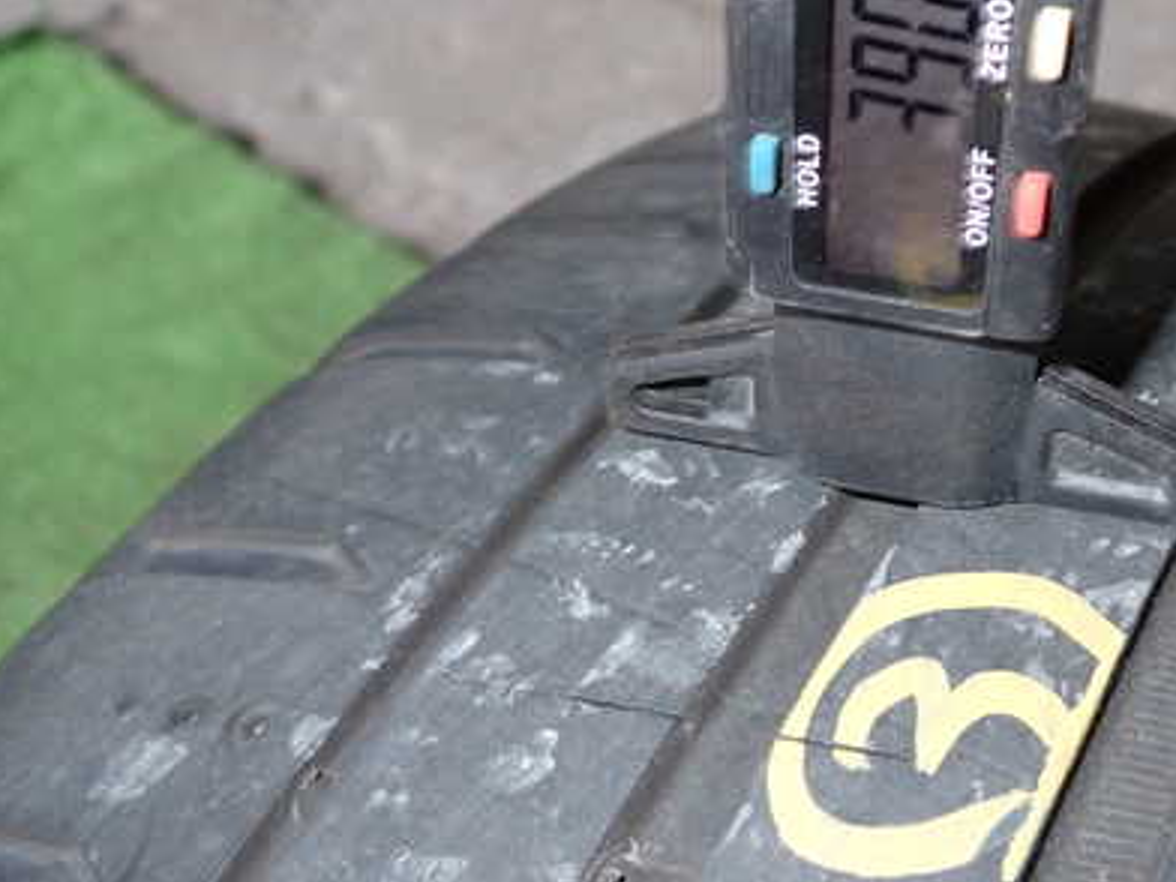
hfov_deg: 37.9
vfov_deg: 29.6
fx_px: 1665
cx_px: 882
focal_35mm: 49
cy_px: 336
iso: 320
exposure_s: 1/30
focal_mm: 5.79
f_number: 7.1
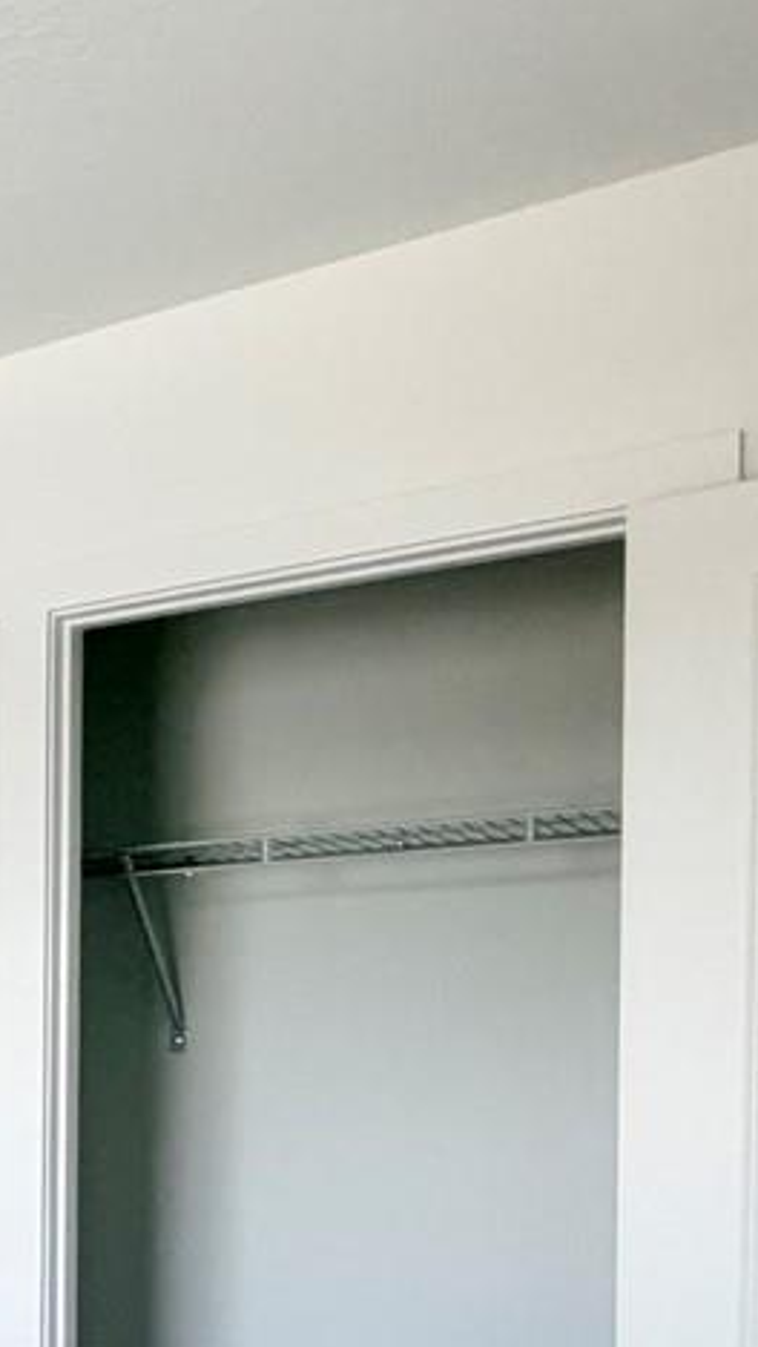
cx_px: -1088
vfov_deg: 38.1
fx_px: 1857
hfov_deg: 14.5
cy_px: 1117
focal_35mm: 52
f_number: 2.2
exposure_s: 1/120
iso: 250
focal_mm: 2.22
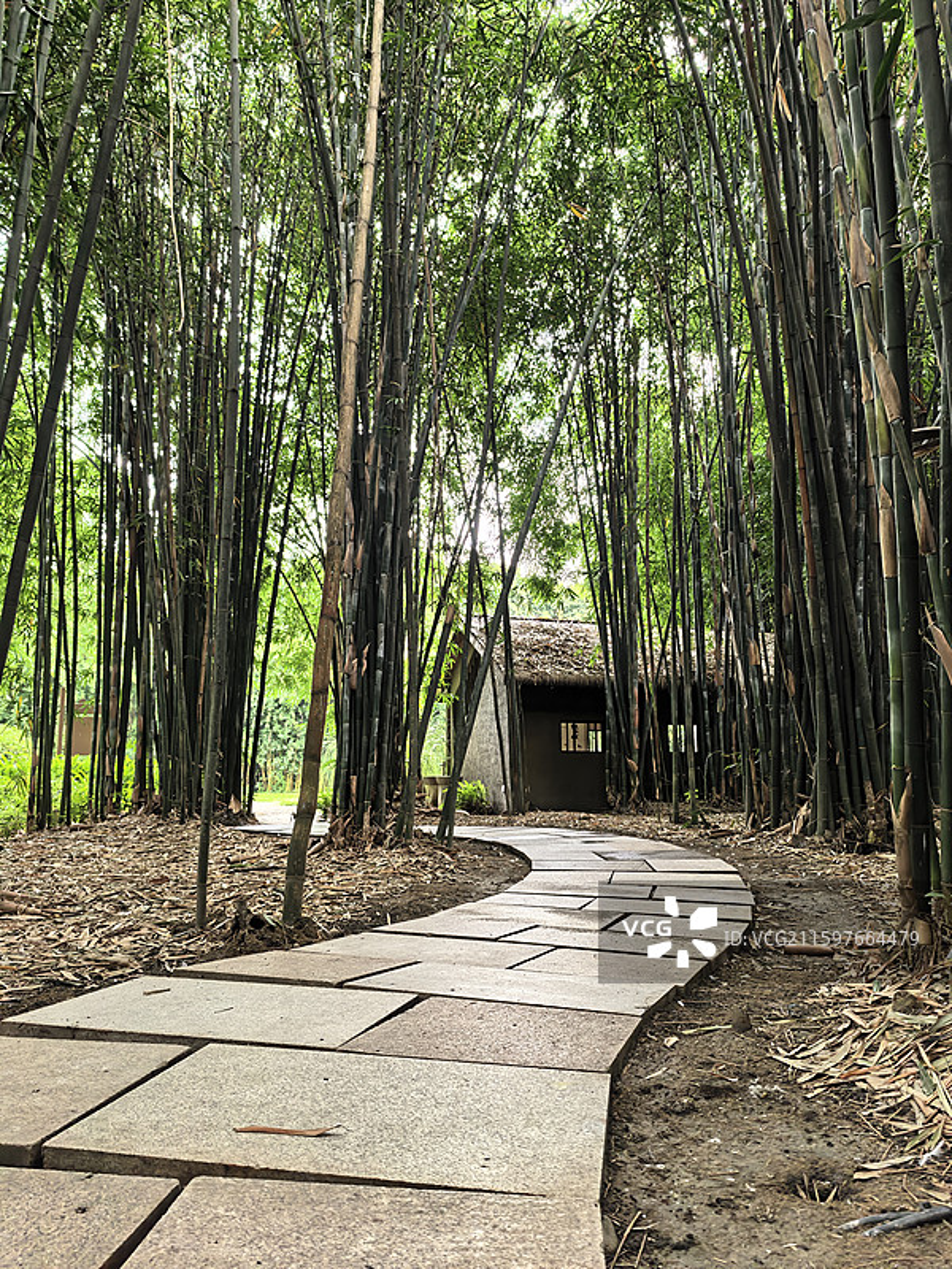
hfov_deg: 56.8
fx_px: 880
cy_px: 634
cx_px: 476
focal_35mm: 24
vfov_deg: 71.6
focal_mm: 8.5
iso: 50
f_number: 1.6
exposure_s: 1/280
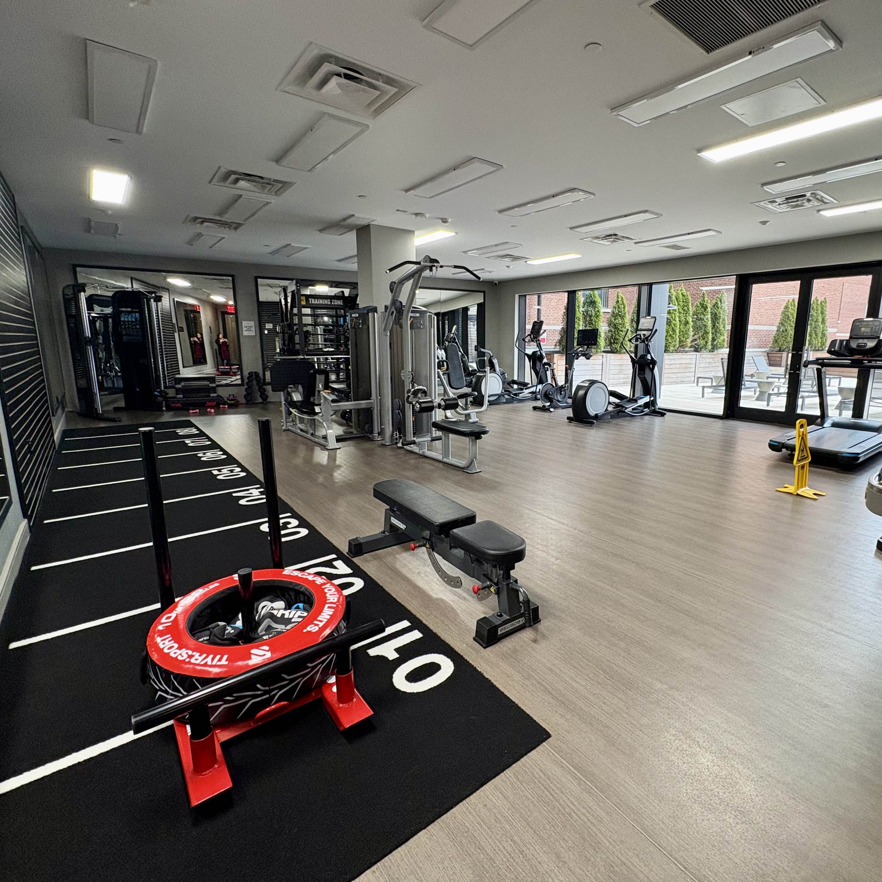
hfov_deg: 83.5
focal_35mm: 17
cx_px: 502
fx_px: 490
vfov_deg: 84.0
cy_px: 431
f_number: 2.2
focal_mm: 2.22
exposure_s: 1/60
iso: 250
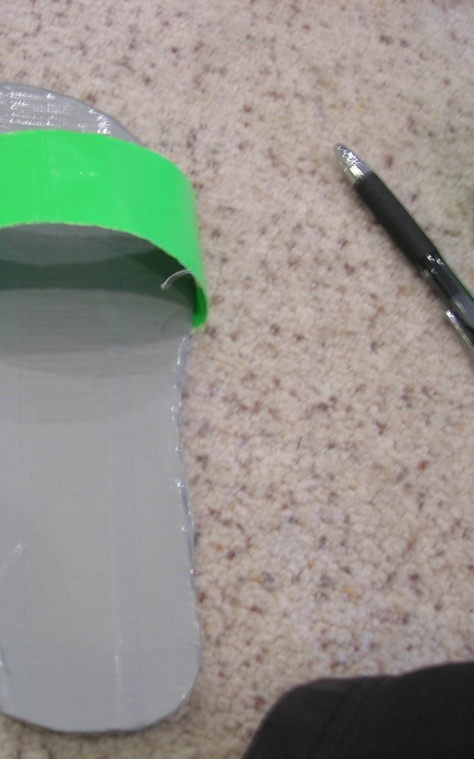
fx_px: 1116
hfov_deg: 23.6
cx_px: 95
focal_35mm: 54
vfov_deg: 37.5
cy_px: 378
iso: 64
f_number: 2.8
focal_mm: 7.8
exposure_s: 1/5.2
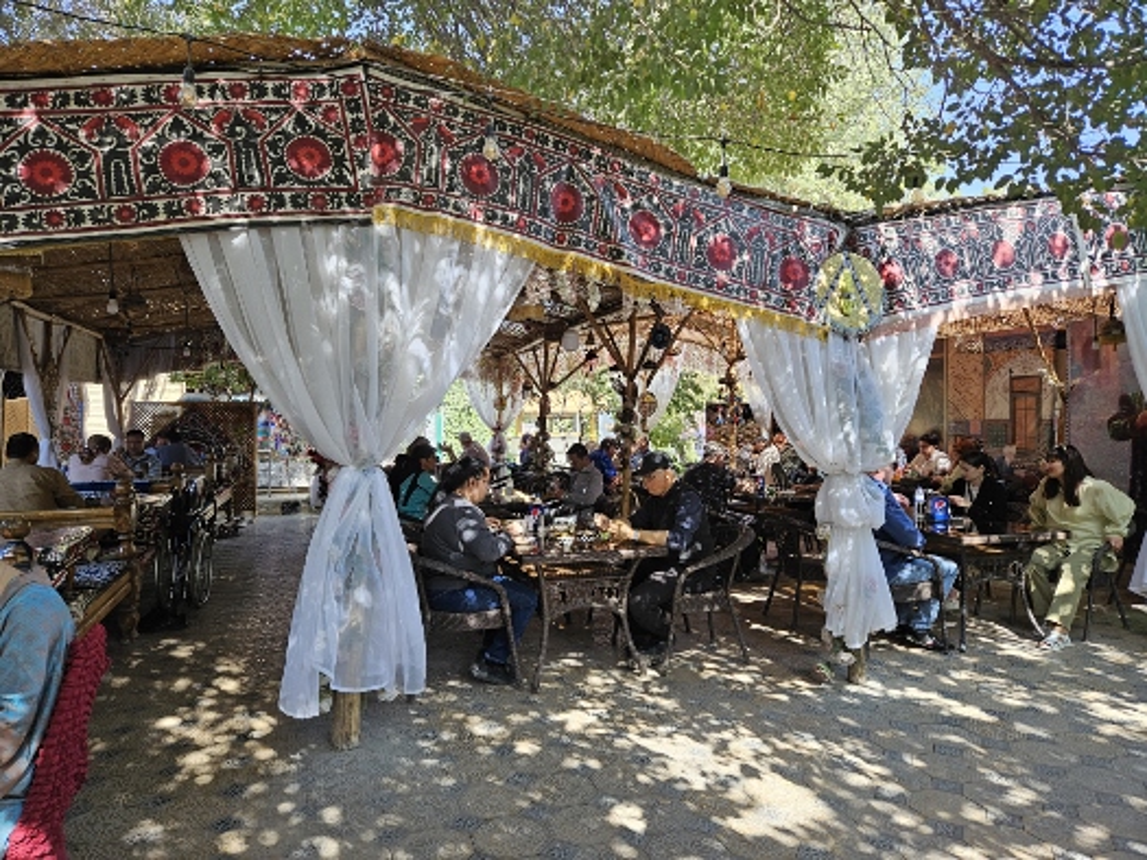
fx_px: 762
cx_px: 574
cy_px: 430
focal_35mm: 23
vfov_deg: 58.9
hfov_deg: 73.9
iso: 50
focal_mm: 5.4
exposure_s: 1/180
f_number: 1.8
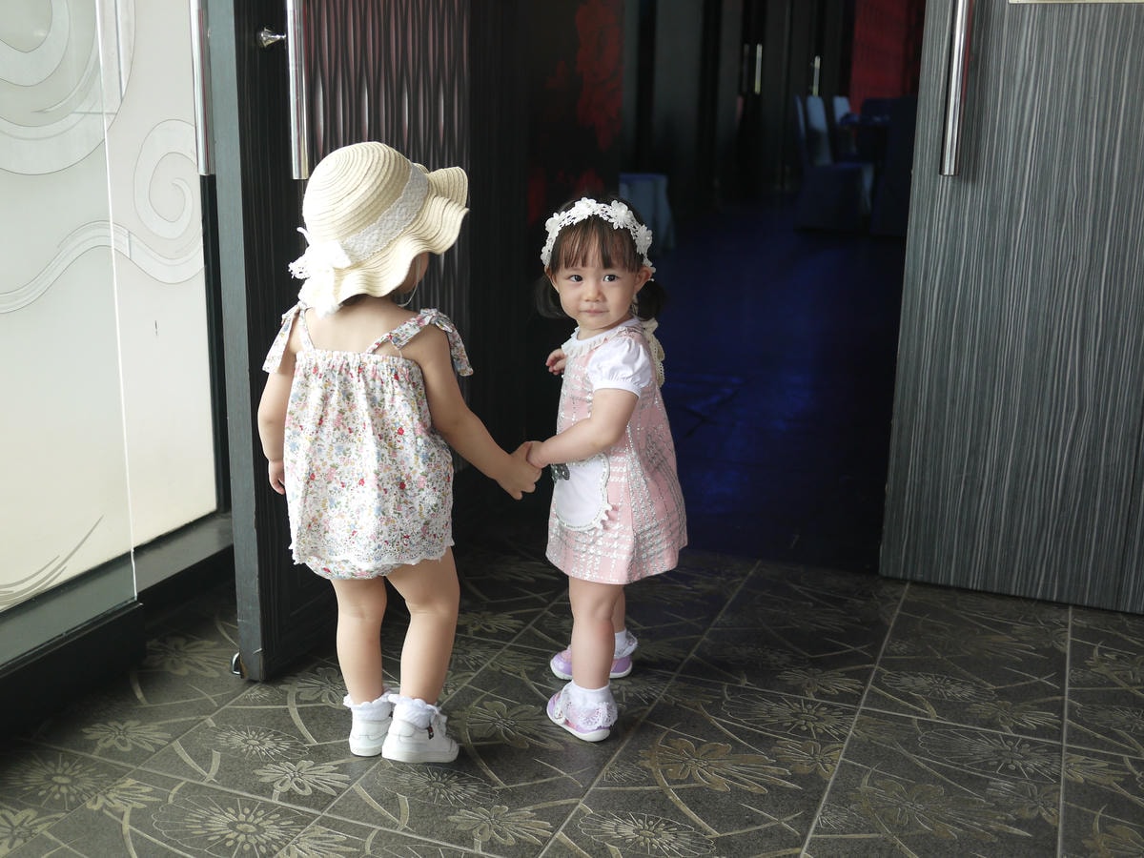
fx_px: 1322
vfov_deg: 36.0
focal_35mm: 40
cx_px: 572
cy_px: 429
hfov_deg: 46.8
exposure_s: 1/200
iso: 160
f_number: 1.7
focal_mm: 20
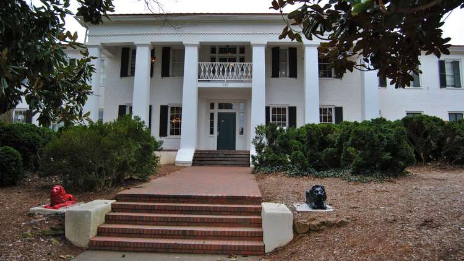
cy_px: 114
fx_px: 357
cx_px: 233
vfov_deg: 40.1
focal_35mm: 29
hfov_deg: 66.1
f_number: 5.6
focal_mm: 18
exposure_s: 1/125
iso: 125
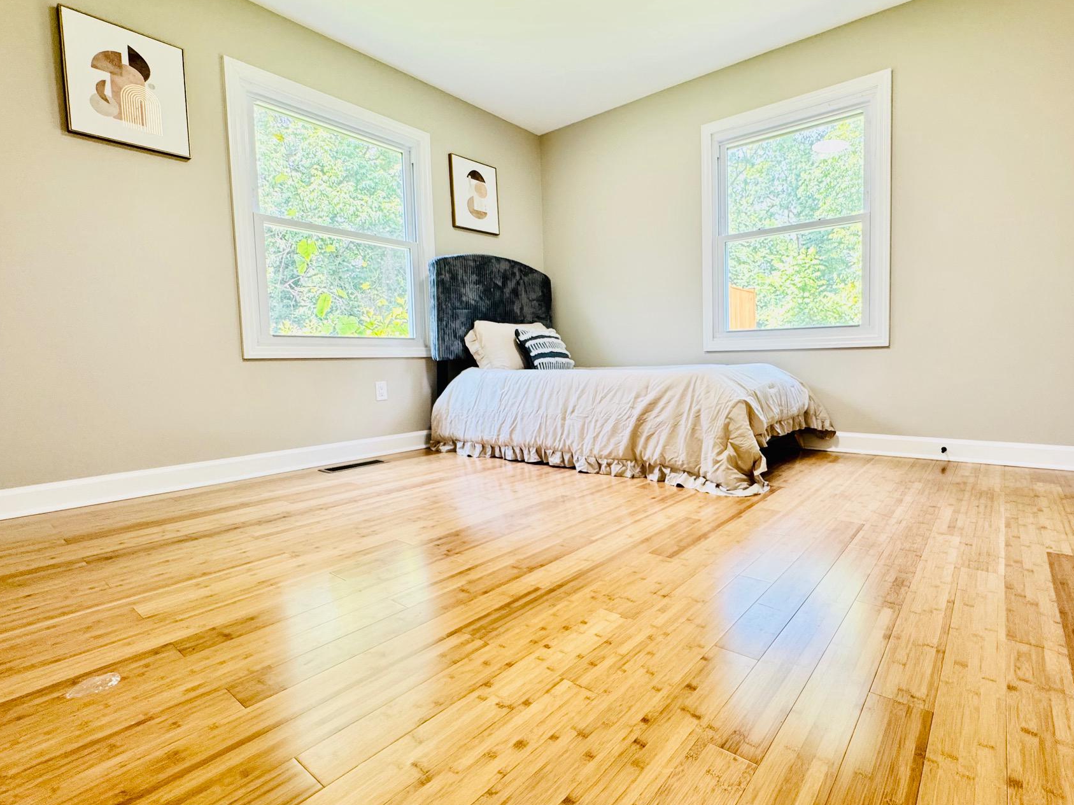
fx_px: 527
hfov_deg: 90.2
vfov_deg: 74.7
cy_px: 389
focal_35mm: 17
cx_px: 627
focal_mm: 2.22
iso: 200
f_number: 2.2
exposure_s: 1/60
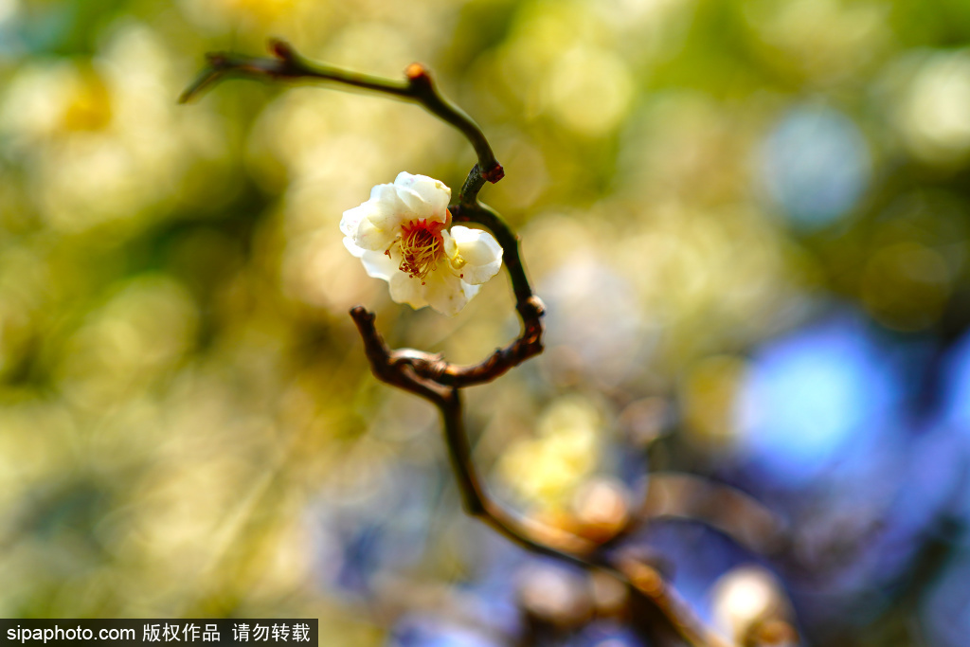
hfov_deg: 48.5
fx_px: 1078
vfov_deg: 33.4
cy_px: 324
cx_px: 485
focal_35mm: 40
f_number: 2
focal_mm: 40
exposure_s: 1/640
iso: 64
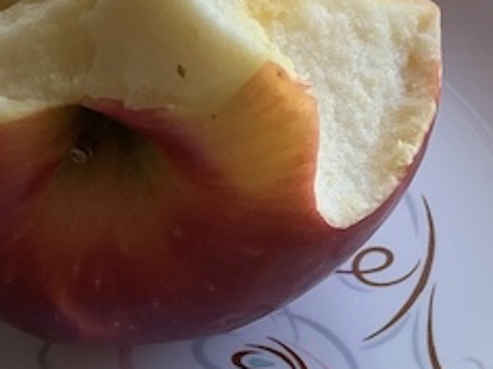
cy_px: 233
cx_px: 136
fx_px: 1880
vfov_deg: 11.2
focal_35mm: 132
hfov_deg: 14.9
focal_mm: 4.25
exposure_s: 1/82
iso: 100
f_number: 1.8
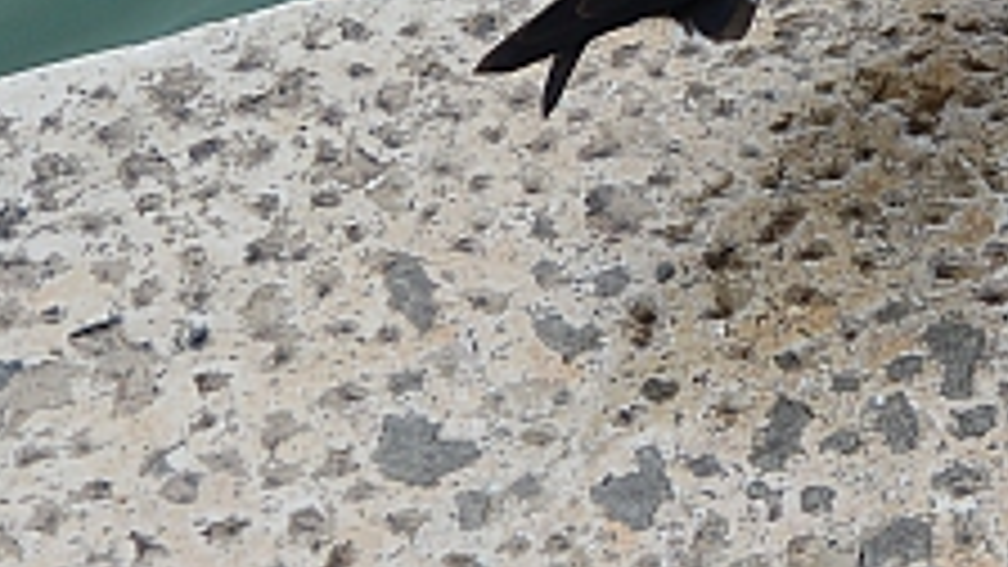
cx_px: 972
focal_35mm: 135
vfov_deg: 8.7
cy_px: -389
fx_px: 3608
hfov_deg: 15.6
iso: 160
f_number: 4.5
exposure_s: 1/320
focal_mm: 16.9
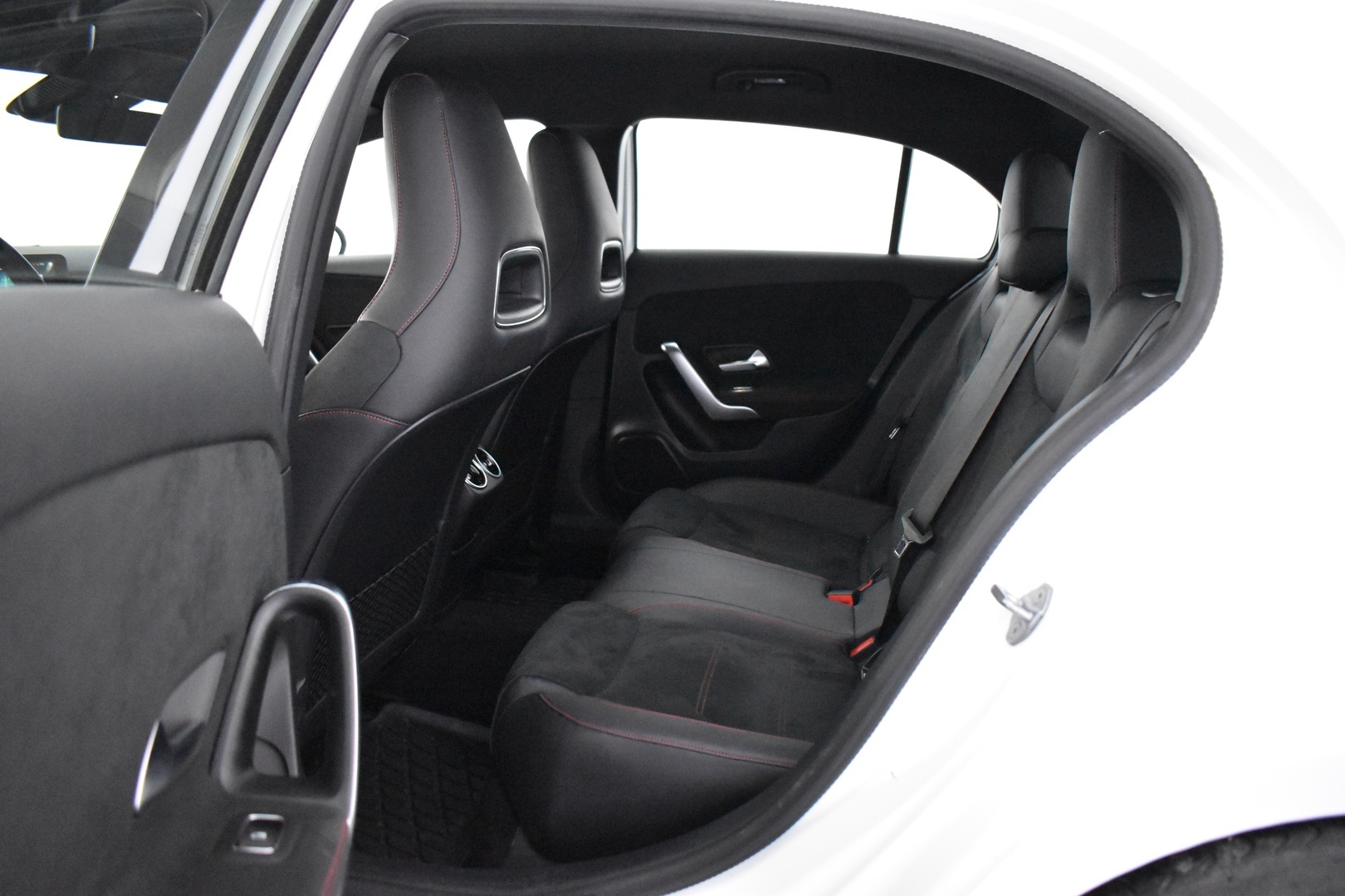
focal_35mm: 27
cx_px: 672
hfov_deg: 67.4
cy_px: 448
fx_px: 1009
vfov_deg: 47.9
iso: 9000
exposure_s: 1/60
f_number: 3.5
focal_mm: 18
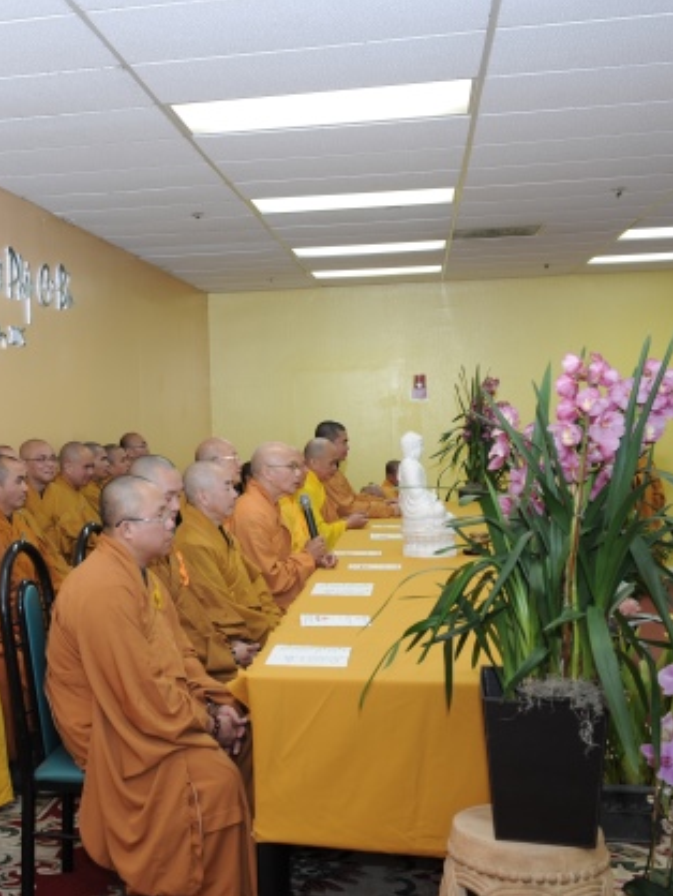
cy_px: 451
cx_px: 90
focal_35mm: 47
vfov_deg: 40.4
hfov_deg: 29.8
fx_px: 1217
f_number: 5
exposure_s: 1/40
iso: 400
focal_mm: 32
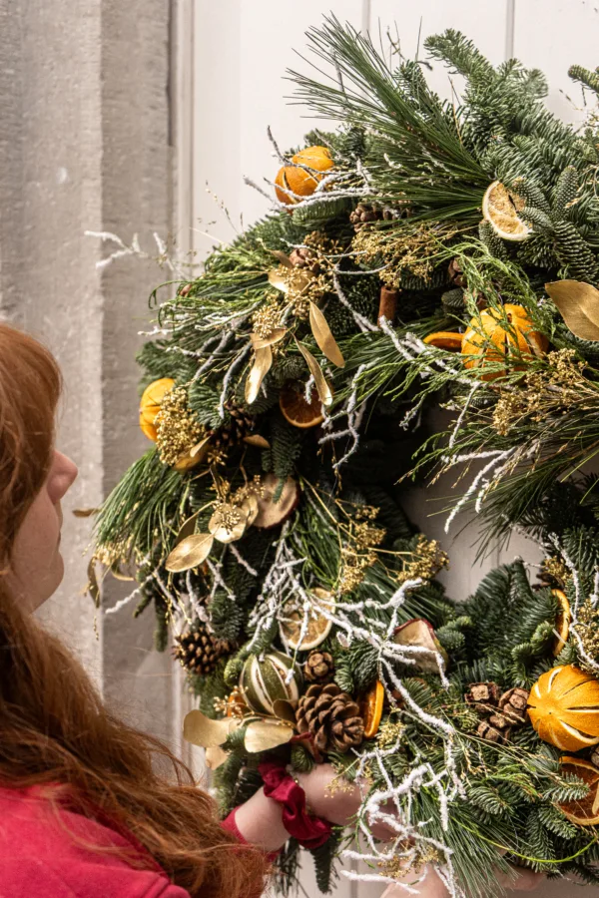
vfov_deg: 44.5
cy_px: 449
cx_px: 300
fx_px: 1098
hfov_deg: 30.5
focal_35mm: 44
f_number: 4.5
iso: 3200
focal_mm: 44
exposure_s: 1/160
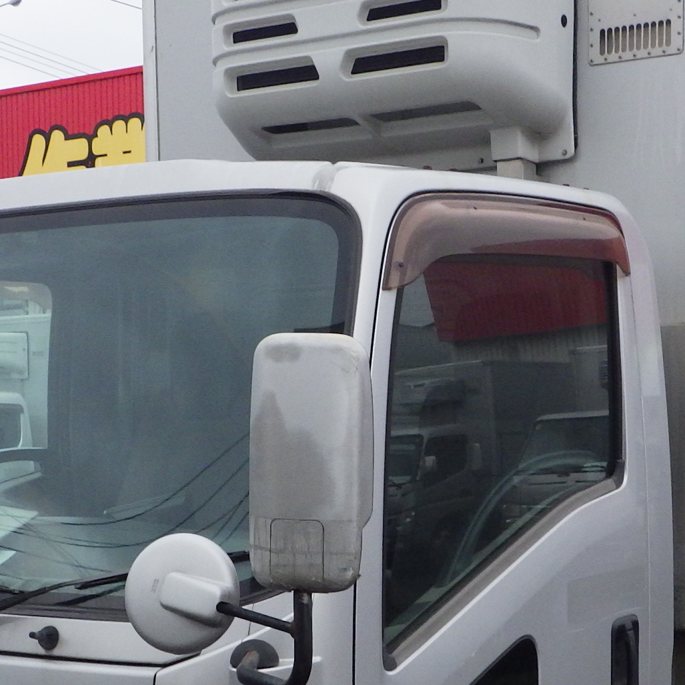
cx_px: 311
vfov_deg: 23.1
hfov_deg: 23.4
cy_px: 536
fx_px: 1657
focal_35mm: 74
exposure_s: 1/125
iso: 250
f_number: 3.5
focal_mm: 5
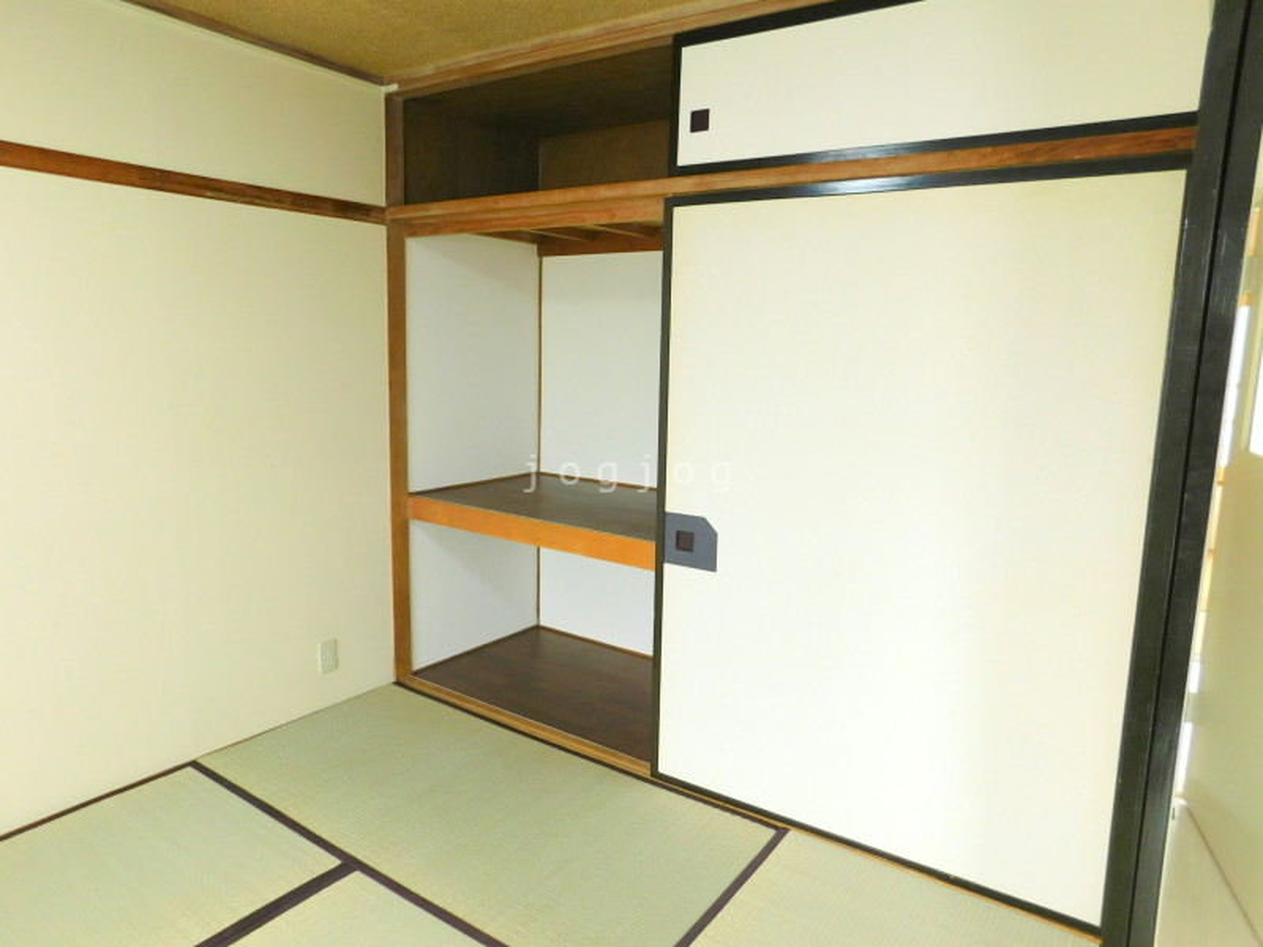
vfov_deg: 58.9
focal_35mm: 23
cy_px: 474
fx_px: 839
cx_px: 632
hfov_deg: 73.9
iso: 125
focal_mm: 4
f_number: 3
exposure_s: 1/50
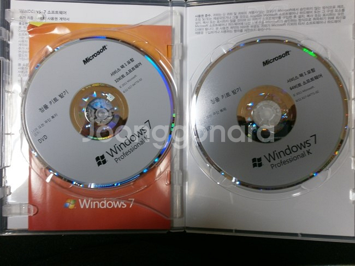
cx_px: 178
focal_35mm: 32
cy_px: 133
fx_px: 328
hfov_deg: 56.8
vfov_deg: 44.1
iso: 125
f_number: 3.1
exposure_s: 1/8
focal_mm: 5.8
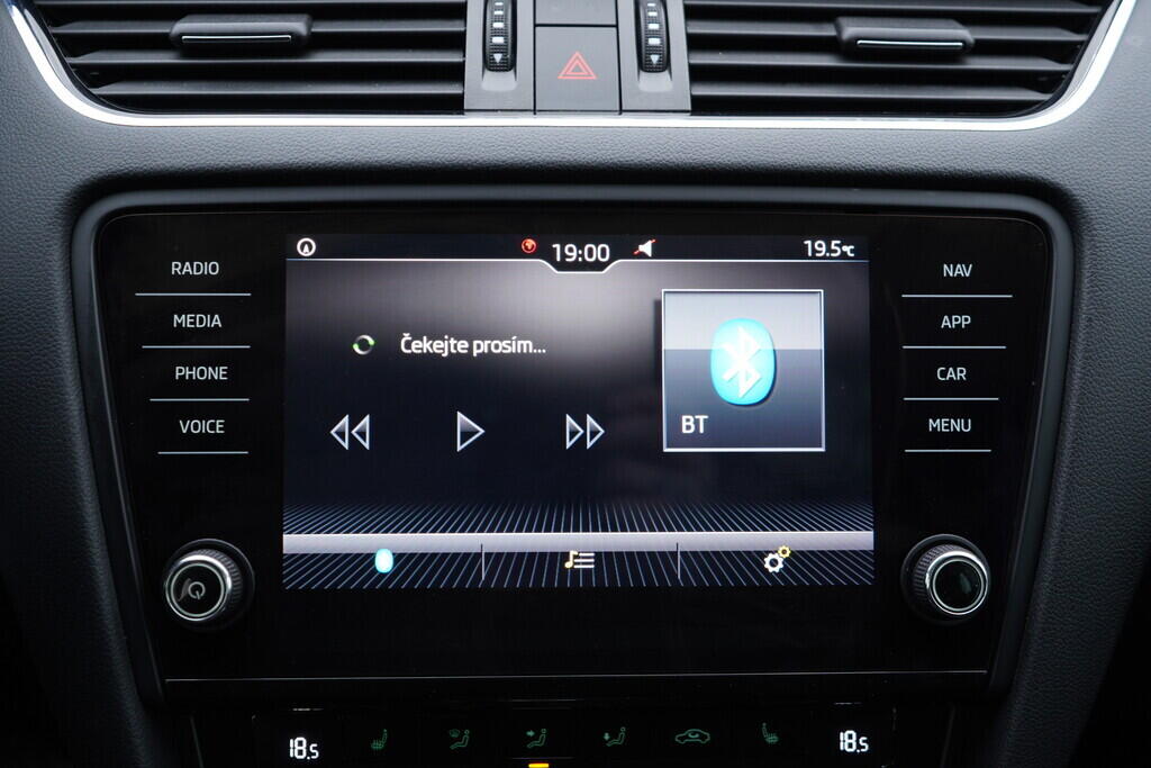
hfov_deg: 53.1
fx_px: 1151
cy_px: 384
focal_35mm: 36
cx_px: 576
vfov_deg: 36.9
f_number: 2.8
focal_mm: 24
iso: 160
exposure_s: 1/40
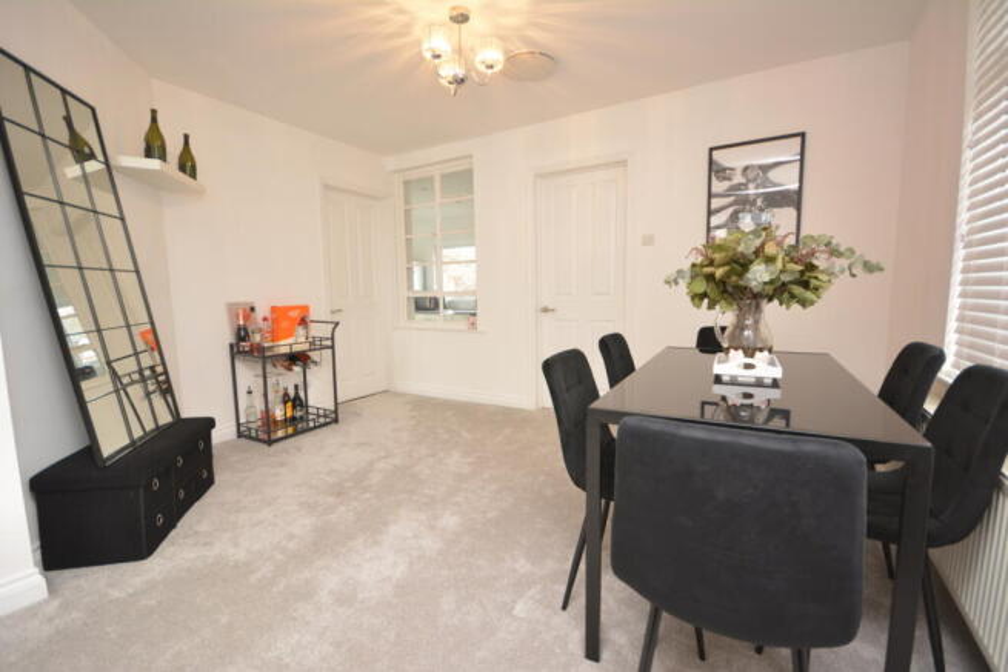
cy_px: 336
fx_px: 420
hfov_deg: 100.4
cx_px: 504
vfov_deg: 77.4
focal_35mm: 15
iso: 800
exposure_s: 1/60
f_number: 4
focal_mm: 10
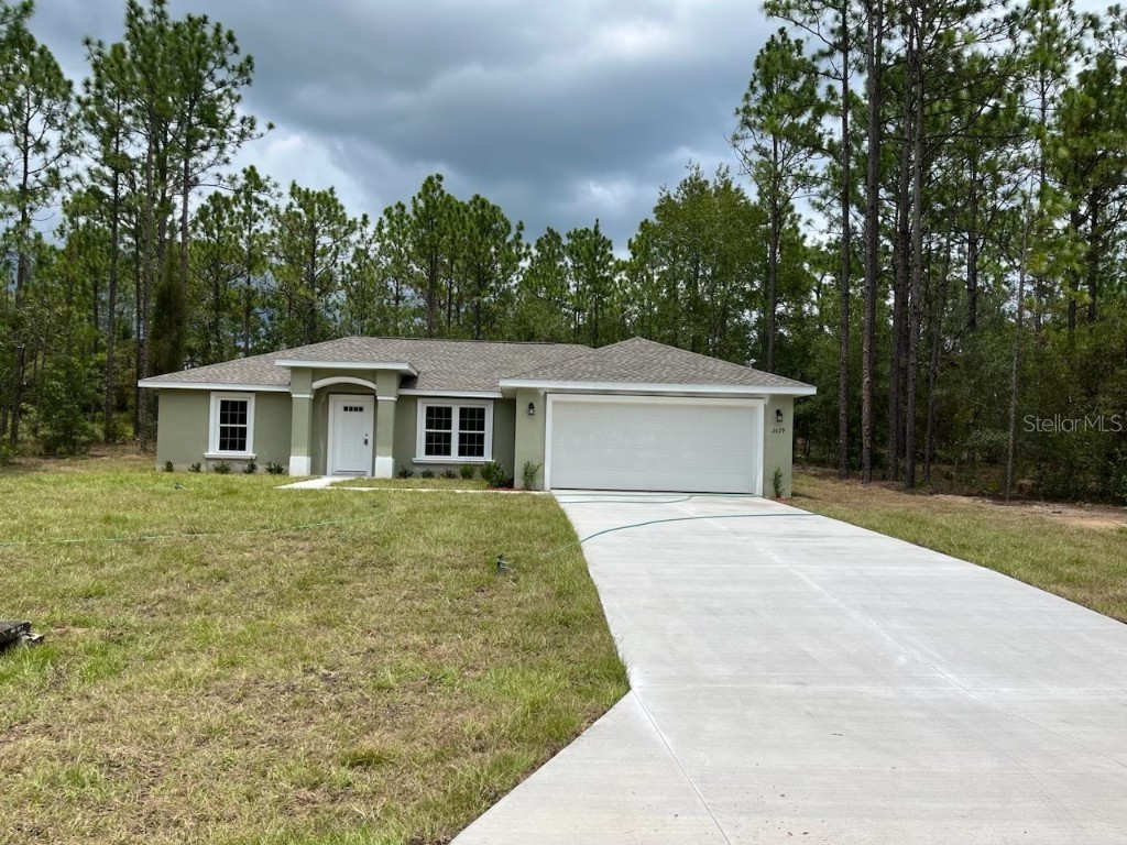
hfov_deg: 67.3
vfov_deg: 53.1
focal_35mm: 26
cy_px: 422
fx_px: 846
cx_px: 564
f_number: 1.6
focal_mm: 5.1
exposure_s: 1/5556
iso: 50
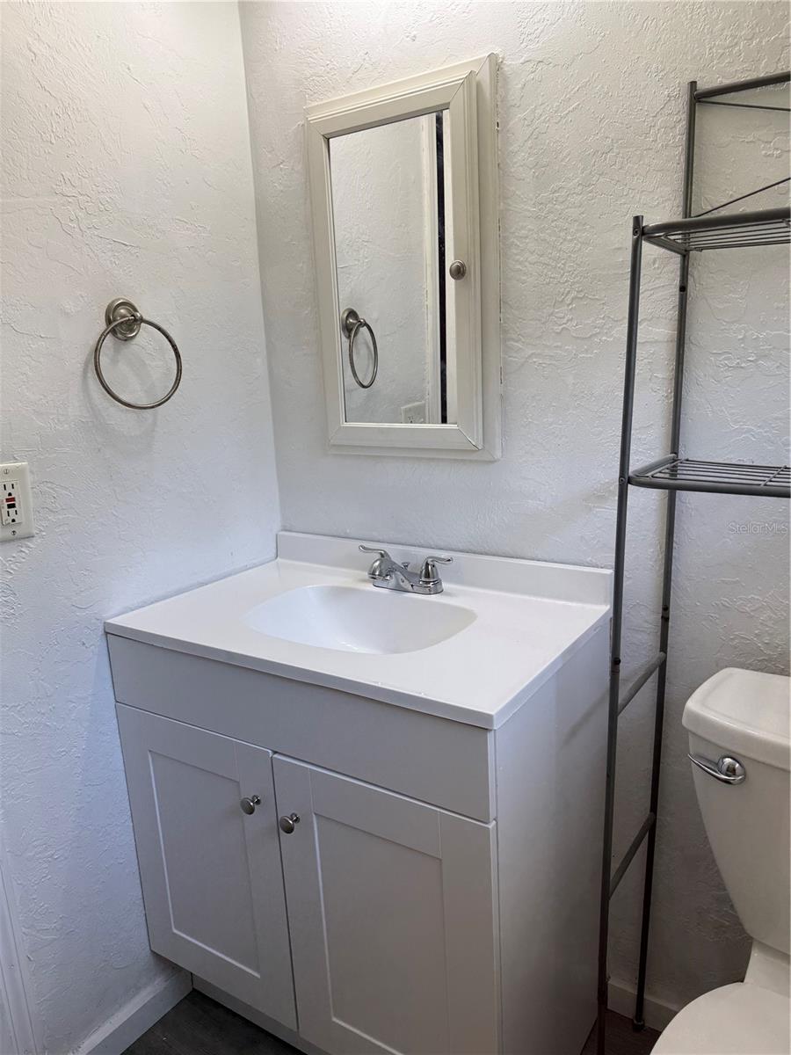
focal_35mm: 24
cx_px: 396
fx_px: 731
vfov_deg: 71.6
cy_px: 528
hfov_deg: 56.8
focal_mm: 6.76
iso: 64
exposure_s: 1/171
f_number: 1.78
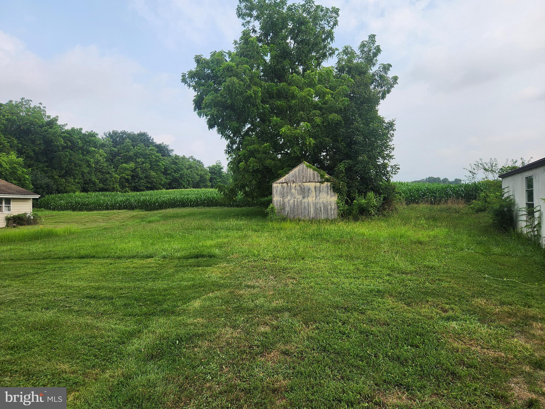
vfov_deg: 58.9
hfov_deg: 73.9
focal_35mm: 23
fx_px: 362
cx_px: 272
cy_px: 204
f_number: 1.8
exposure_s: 1/1167
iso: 20
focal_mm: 5.4
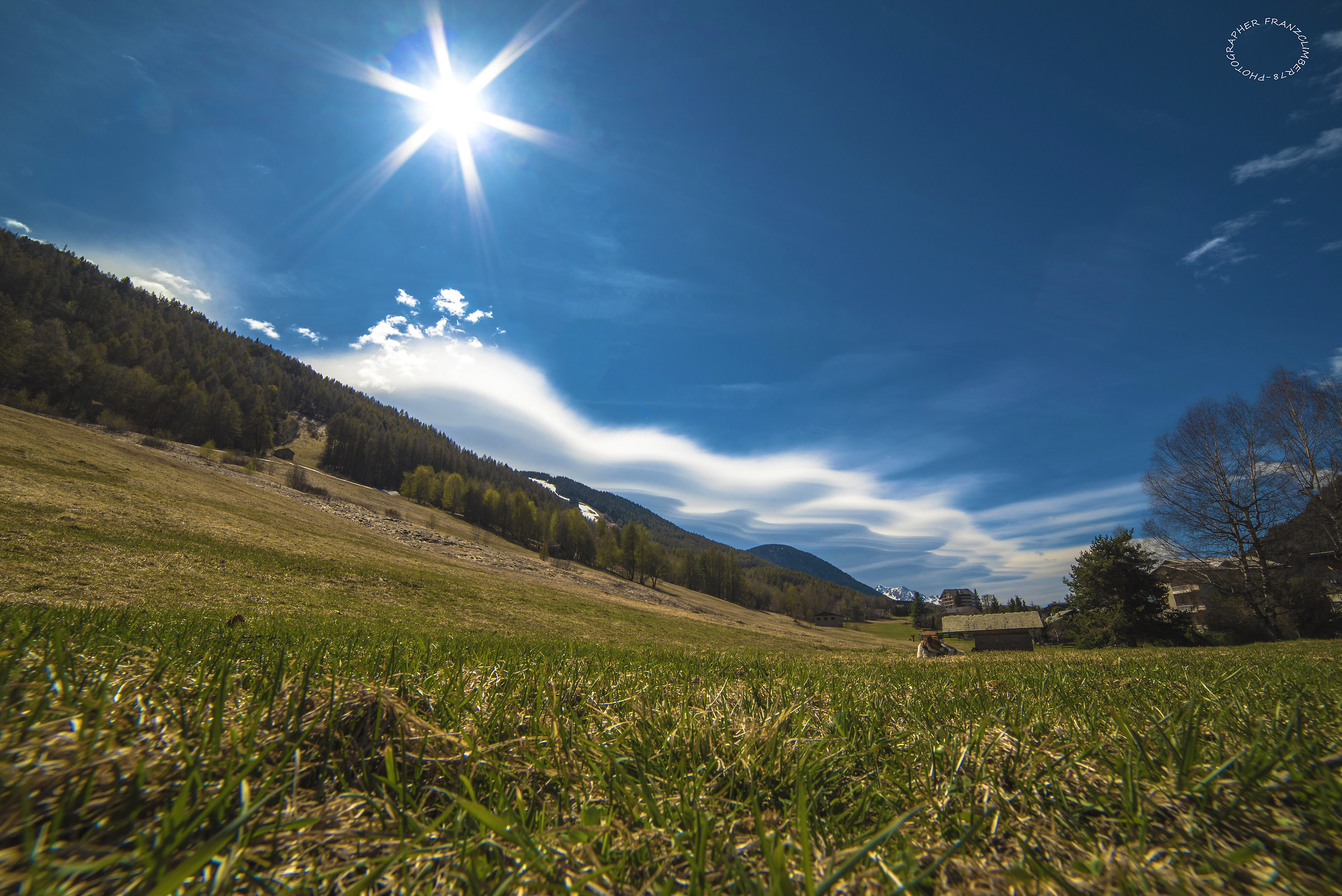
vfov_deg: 81.3
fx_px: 522
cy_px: 448
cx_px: 671
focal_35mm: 14
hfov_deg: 104.2
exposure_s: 1/400
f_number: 16
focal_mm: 14
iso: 100
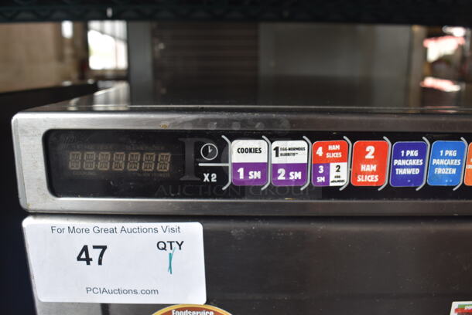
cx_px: 236
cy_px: 158
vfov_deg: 41.8
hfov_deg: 59.4
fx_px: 413
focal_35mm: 32
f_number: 6.3
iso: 400
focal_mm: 21
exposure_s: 1/60
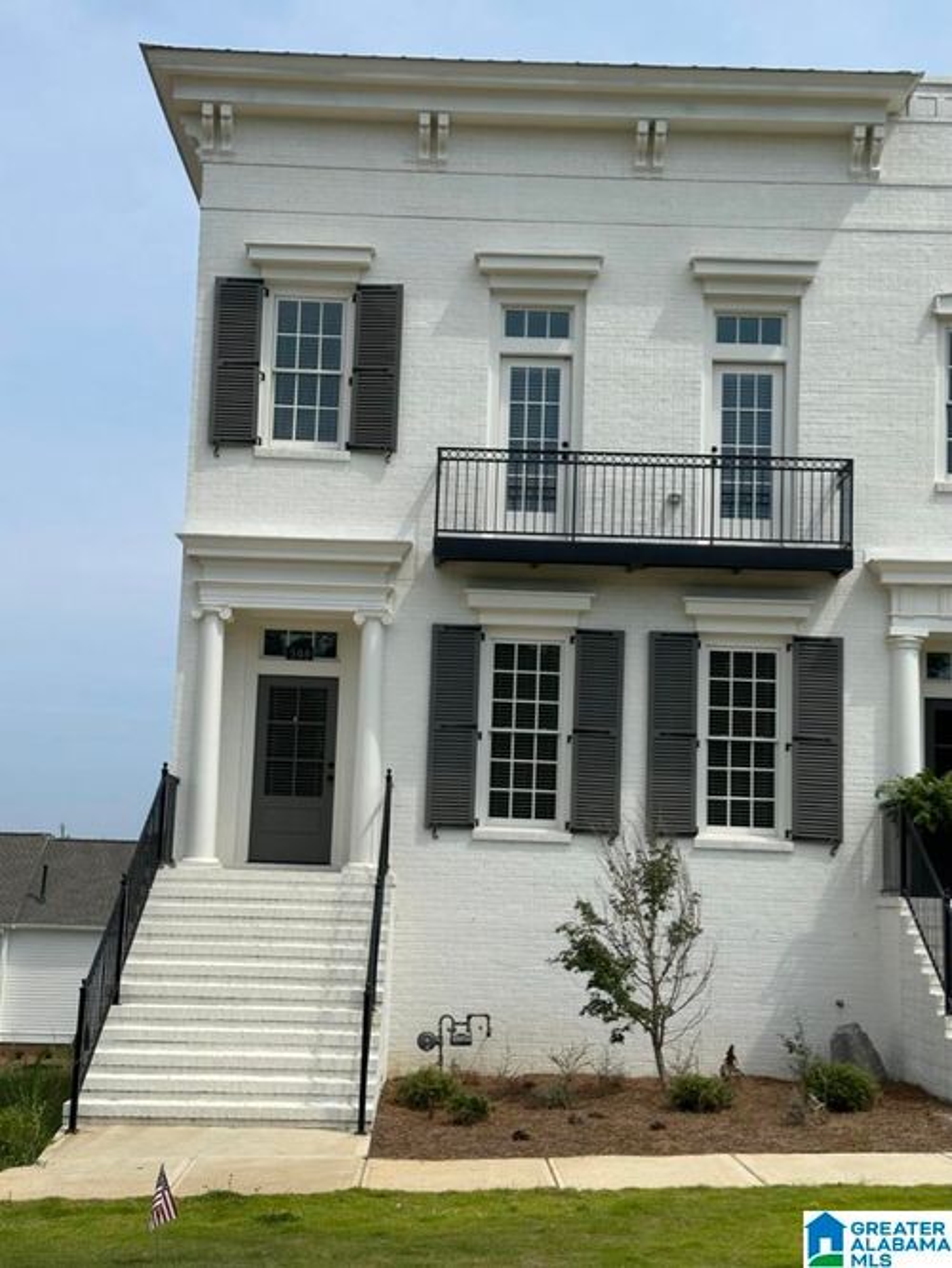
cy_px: 634
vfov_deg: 39.6
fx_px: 1759
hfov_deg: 30.3
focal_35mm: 48
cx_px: 476
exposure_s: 1/5263
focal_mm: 6.86
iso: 64
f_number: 1.78
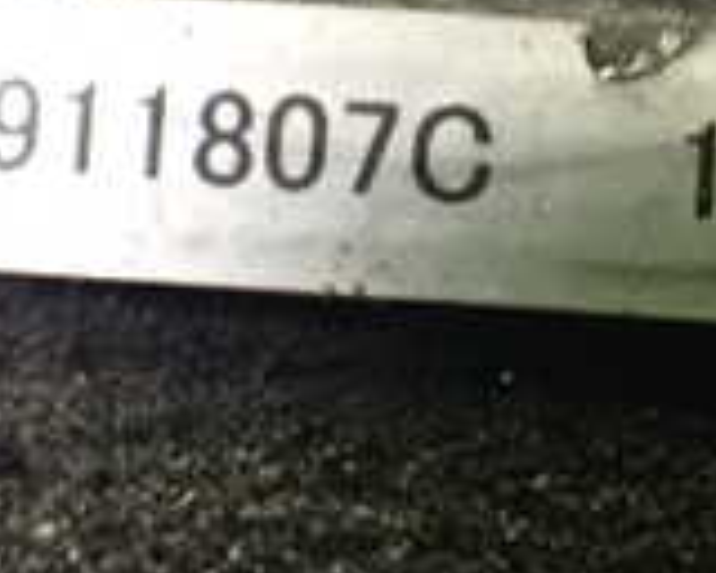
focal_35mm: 110
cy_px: 121
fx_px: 2331
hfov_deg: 17.3
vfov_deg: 13.9
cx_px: 568
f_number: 2.3
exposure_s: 1/20
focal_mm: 5.4
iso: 1600
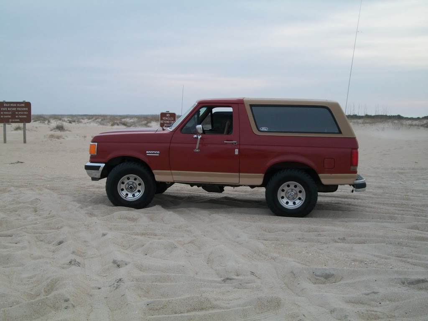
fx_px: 618
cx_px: 214
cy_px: 160
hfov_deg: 38.2
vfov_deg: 29.1
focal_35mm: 50
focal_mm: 8.8
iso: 80
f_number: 3.6
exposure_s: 1/400
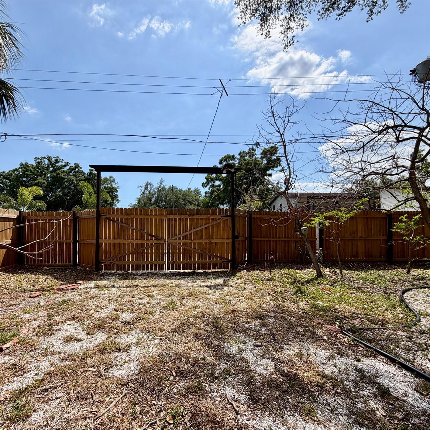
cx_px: 180
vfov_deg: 83.9
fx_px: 239
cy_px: 221
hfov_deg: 83.3
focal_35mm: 17
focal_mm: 2.22
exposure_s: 1/1167
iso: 20
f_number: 2.2
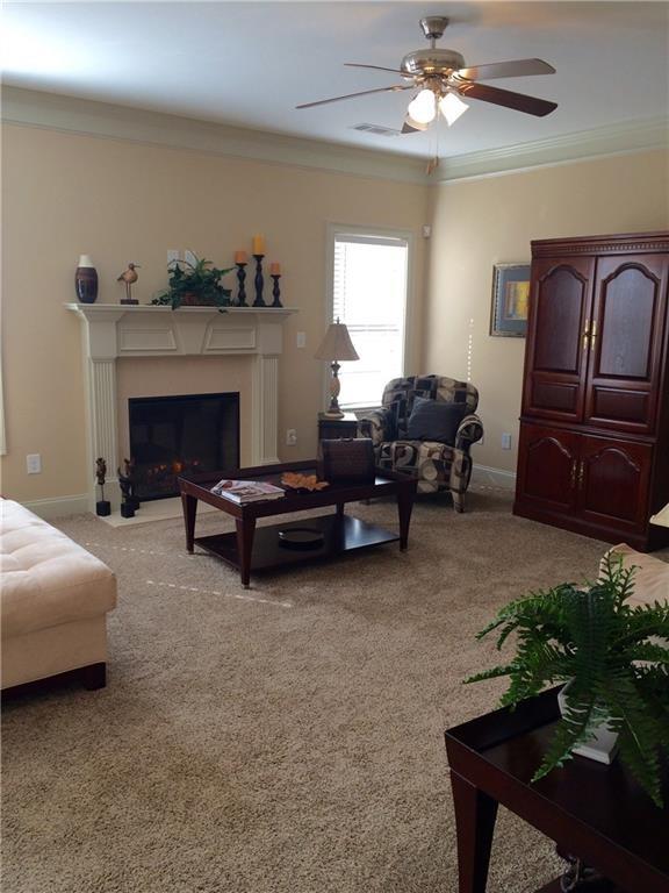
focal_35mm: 29
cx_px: 334
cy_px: 446
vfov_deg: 61.7
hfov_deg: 48.2
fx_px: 747
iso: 40
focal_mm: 4.15
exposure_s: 1/60
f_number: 2.2
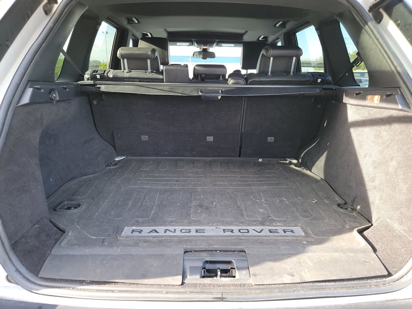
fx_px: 286
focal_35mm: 24
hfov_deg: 71.6
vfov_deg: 56.8
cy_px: 154
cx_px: 206
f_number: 1.8
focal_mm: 6.7
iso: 124
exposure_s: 1/59
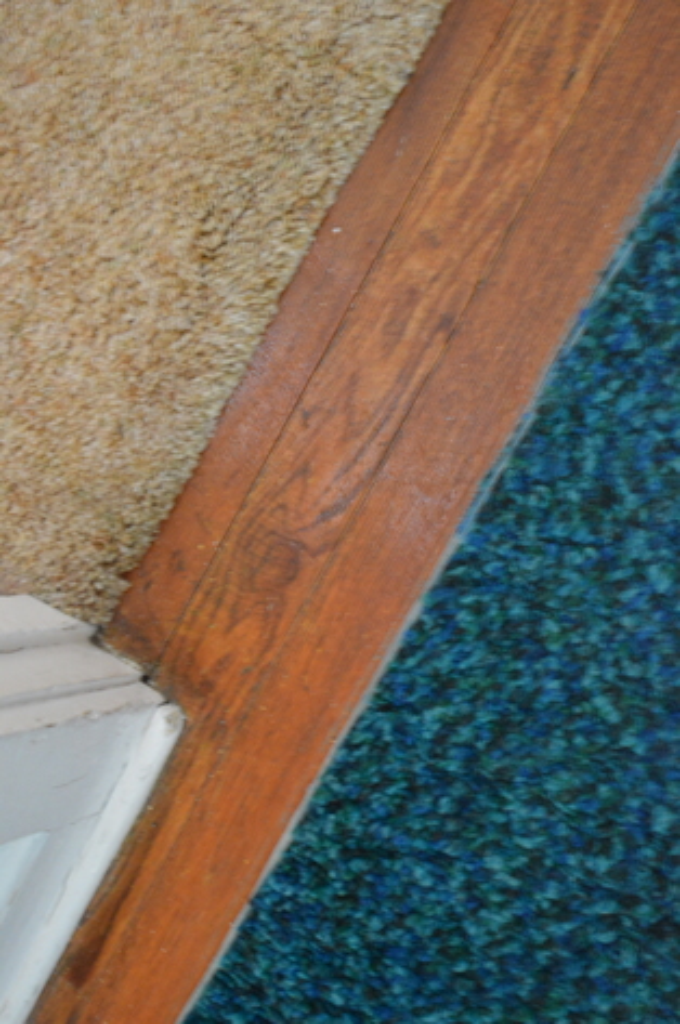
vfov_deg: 24.6
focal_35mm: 82
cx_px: 340
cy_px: 512
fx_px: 2344
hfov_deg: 16.5
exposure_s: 1/5
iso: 3200
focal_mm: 55
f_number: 5.6
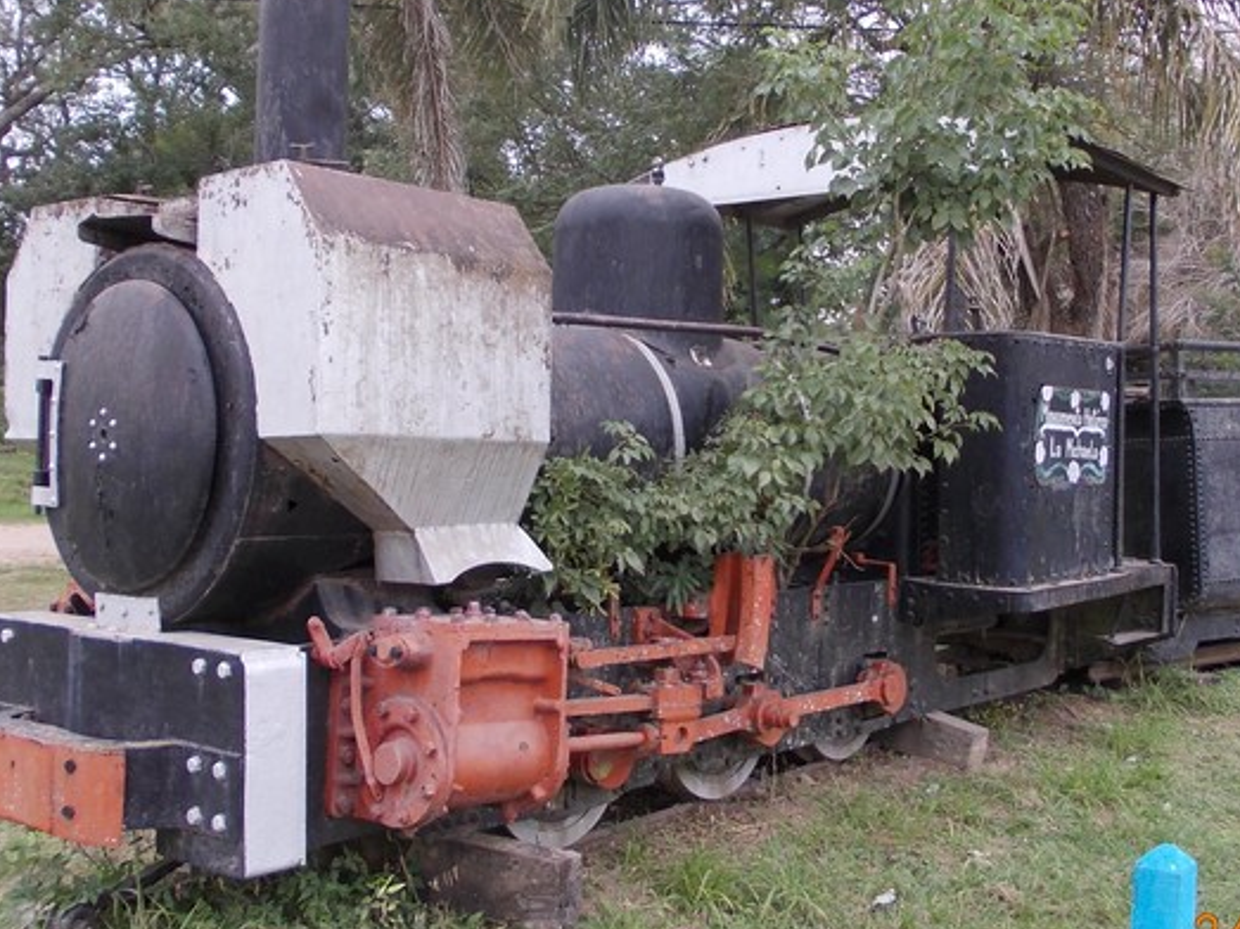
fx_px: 1468
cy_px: 417
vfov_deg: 35.1
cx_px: 702
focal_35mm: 41
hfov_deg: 45.7
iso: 80
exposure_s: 1/250
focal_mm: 4
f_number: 2.7
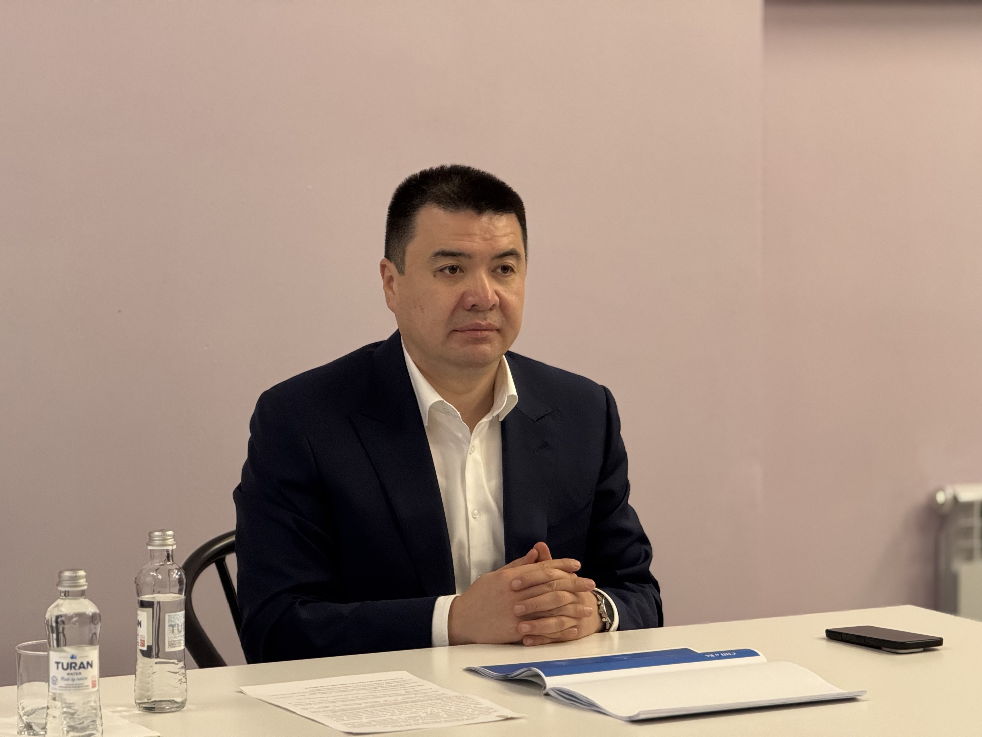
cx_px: 491
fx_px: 3404
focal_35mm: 120
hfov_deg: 16.4
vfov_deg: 12.3
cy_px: 368
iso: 400
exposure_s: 1/60
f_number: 2.8
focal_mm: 15.7
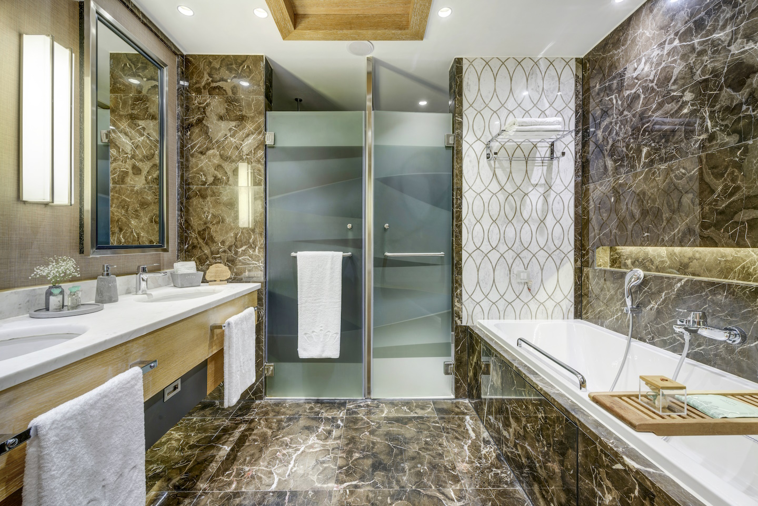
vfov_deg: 81.2
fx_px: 295
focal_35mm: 14
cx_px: 379
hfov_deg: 104.3
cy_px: 253
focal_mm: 14
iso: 100
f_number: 11
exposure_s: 1.6
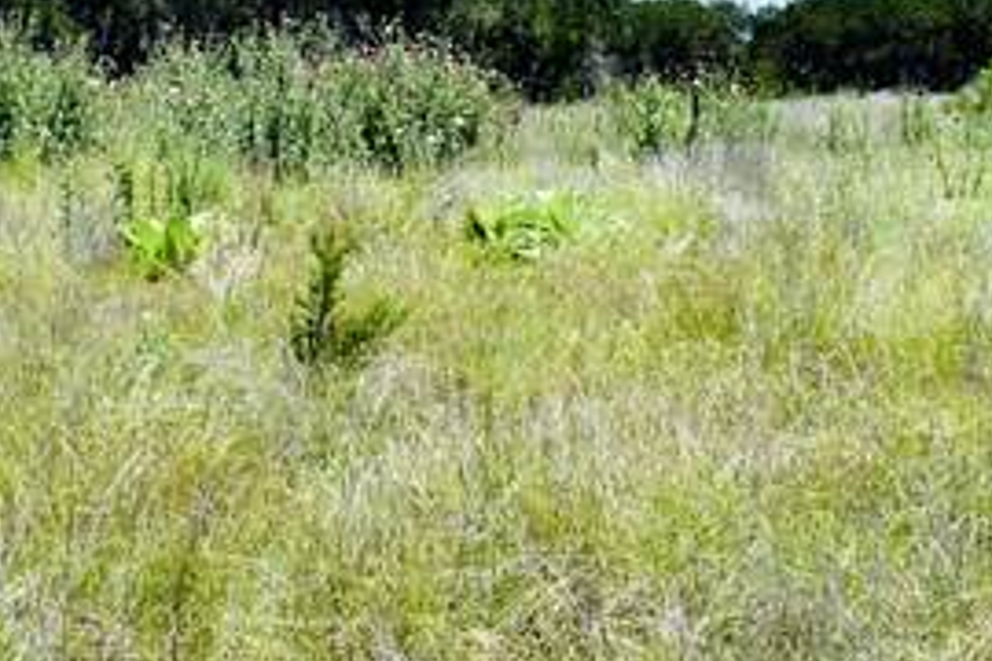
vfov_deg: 20.3
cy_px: -53
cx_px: 522
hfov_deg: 31.4
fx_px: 1763
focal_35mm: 64
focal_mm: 18
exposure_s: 1/1600
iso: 100
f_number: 4
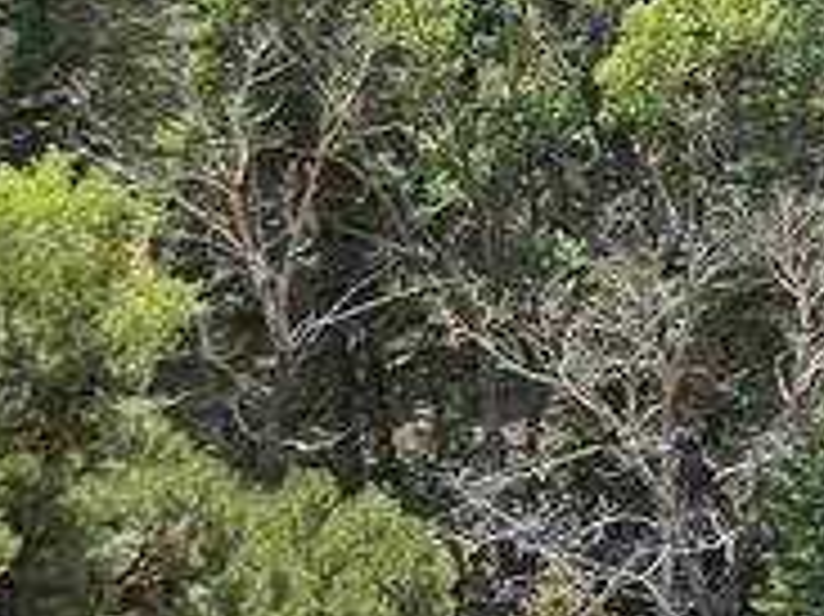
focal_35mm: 129
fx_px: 3069
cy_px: -121
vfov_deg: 11.3
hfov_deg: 11.6
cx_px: 2175
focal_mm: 5.4
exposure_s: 1/1704
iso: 25
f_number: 1.8
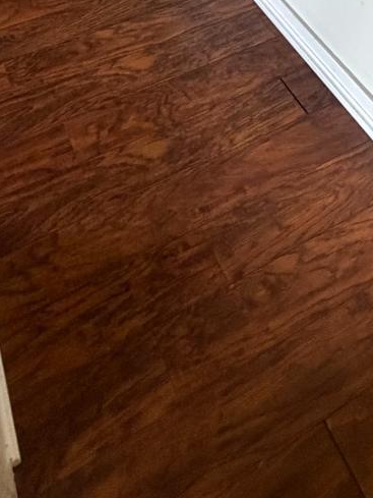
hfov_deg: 32.9
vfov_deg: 32.2
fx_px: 632
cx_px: 194
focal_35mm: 44
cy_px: -154
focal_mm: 2.22
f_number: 2.2
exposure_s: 1/60
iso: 500
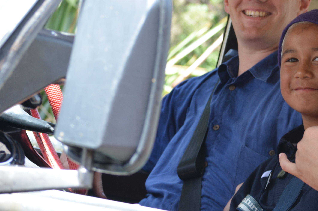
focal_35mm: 144
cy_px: 43
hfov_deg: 14.2
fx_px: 1268
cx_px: 277
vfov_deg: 9.5
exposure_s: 1/125
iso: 280
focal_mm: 55
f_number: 5.6
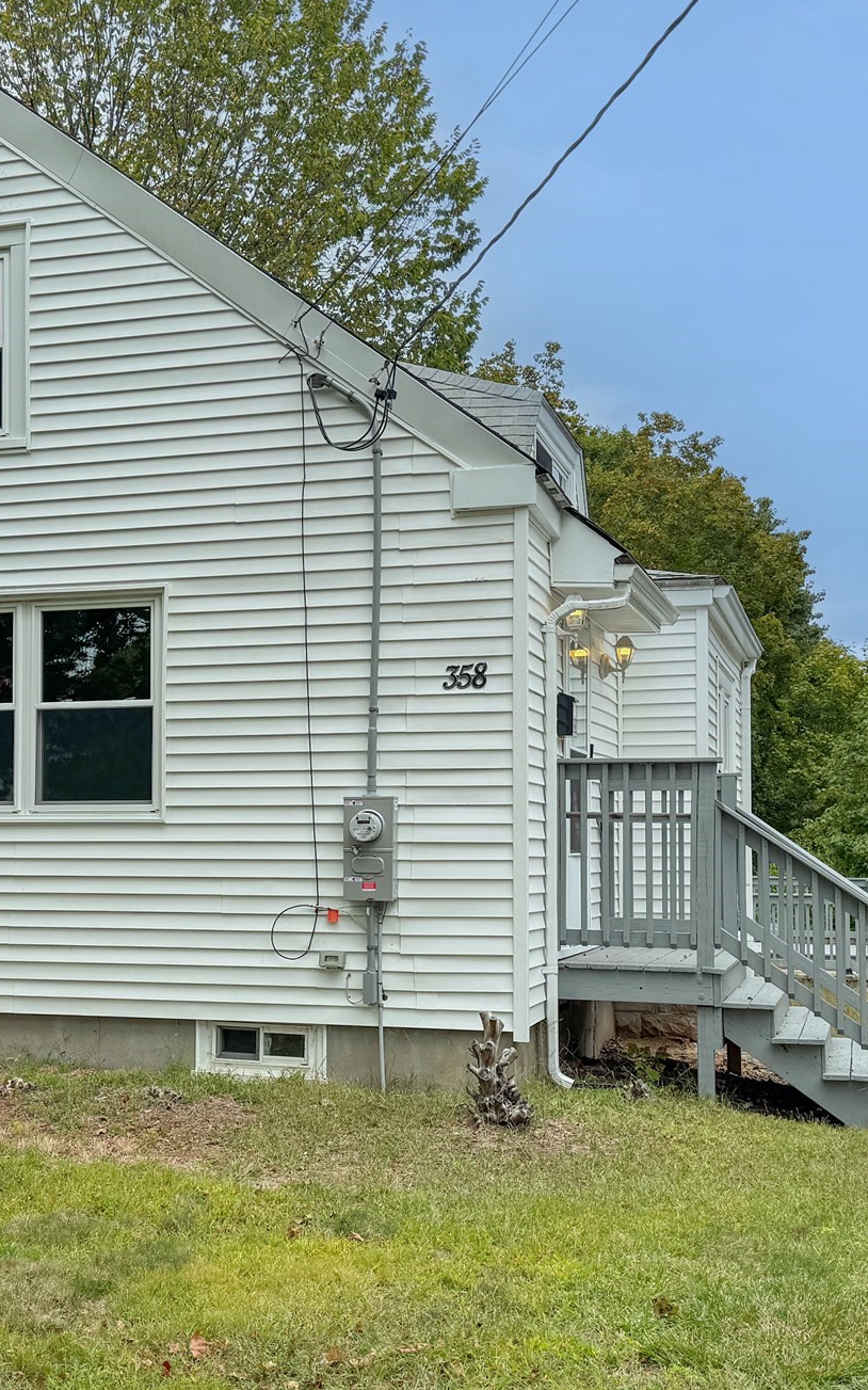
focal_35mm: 40
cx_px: 280
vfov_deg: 49.3
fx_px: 1514
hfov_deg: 31.7
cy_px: 732
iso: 80
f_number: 1.8
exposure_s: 1/2400
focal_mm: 6.76
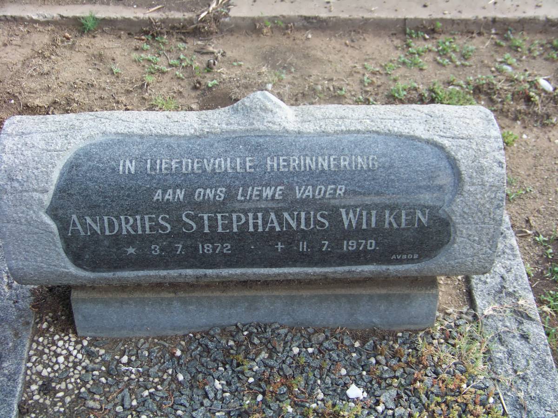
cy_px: 209
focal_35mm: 62
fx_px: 999
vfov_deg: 23.7
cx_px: 279
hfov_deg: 31.2
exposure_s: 1/125
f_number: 3.2
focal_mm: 10.5
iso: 64
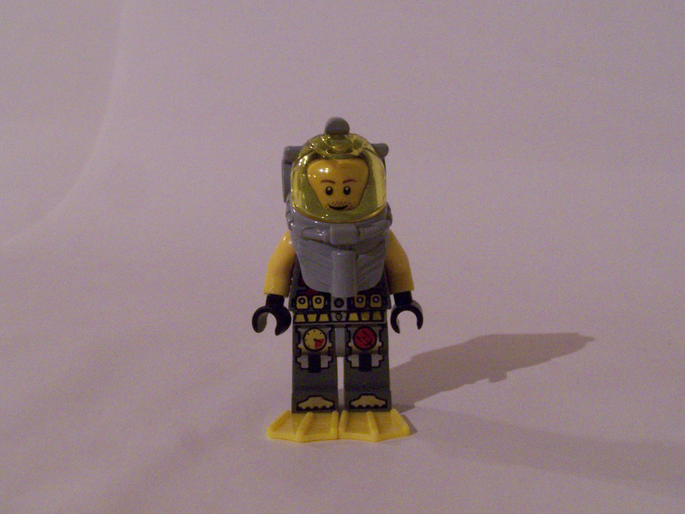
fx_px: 1009
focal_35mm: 51
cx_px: 342
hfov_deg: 37.5
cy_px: 257
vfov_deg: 28.6
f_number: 8
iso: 400
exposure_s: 1/4
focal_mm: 8.5
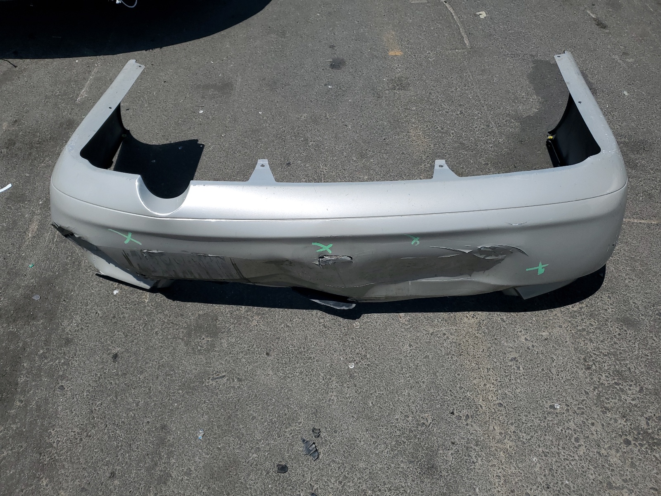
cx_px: 330
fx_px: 496
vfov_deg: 53.1
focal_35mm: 26
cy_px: 248
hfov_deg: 67.3
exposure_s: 1/10000
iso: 50
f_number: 1.5
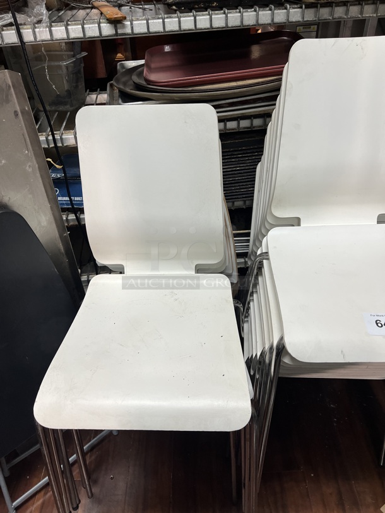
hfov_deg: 53.1
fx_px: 385
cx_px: 192
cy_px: 256
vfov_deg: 67.3
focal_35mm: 26
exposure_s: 1/120
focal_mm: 5.7
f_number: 1.5
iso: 100
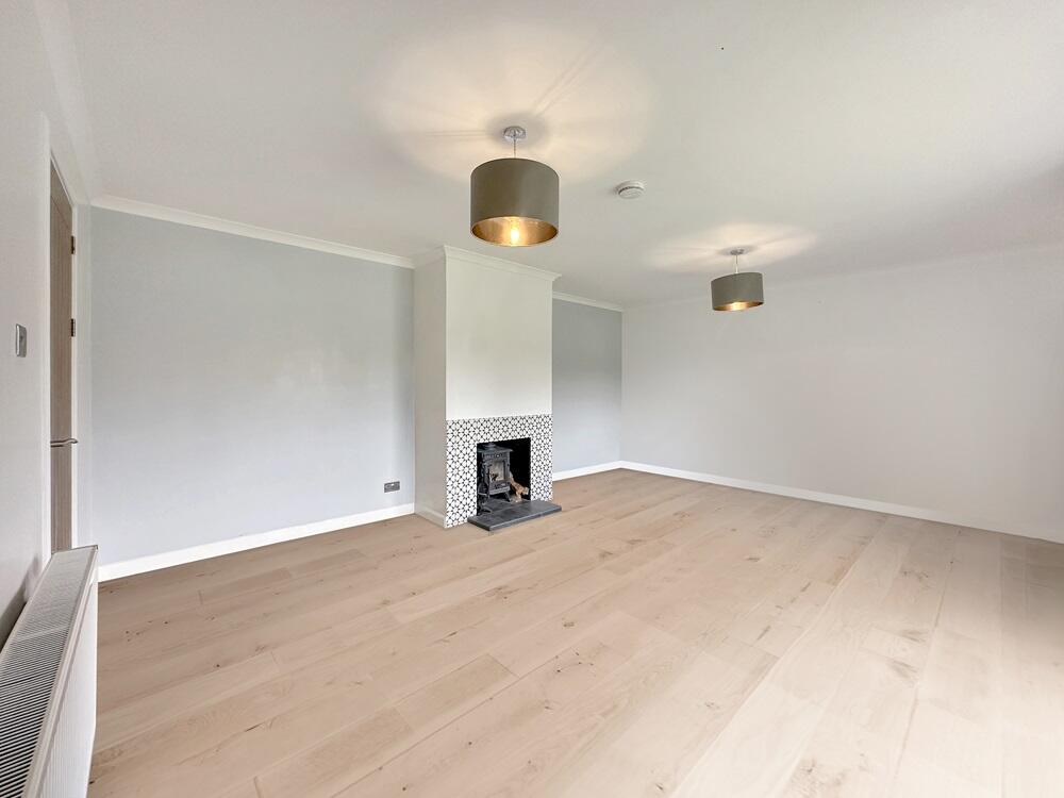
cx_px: 532
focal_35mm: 14
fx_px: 430
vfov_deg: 85.7
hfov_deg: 102.1
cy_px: 399
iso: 160
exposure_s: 1/99
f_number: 2.2
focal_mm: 2.22
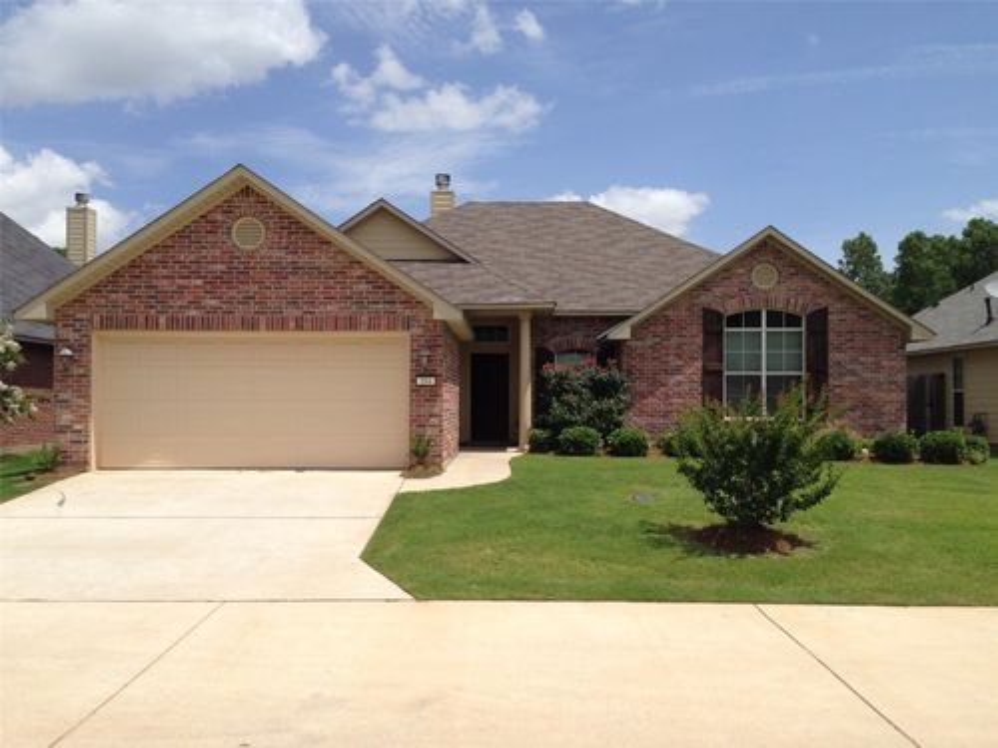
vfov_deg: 42.9
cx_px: 499
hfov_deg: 55.4
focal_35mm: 33
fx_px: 951
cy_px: 374
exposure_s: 1/2262
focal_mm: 4.12
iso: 50
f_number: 2.4
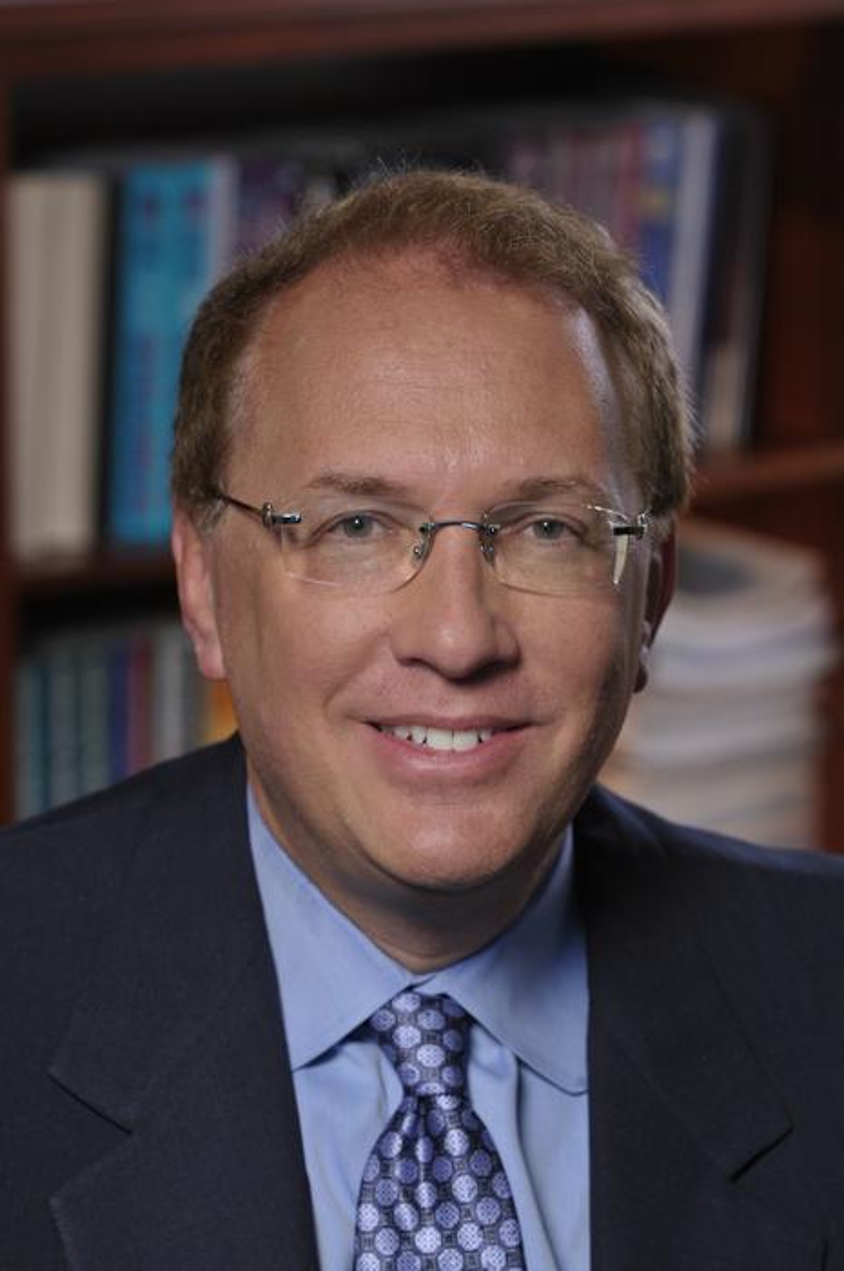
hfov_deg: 10.1
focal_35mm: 135
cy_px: 636
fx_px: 4759
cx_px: 422
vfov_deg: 15.2
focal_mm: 90
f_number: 4.5
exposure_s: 1/25
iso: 500
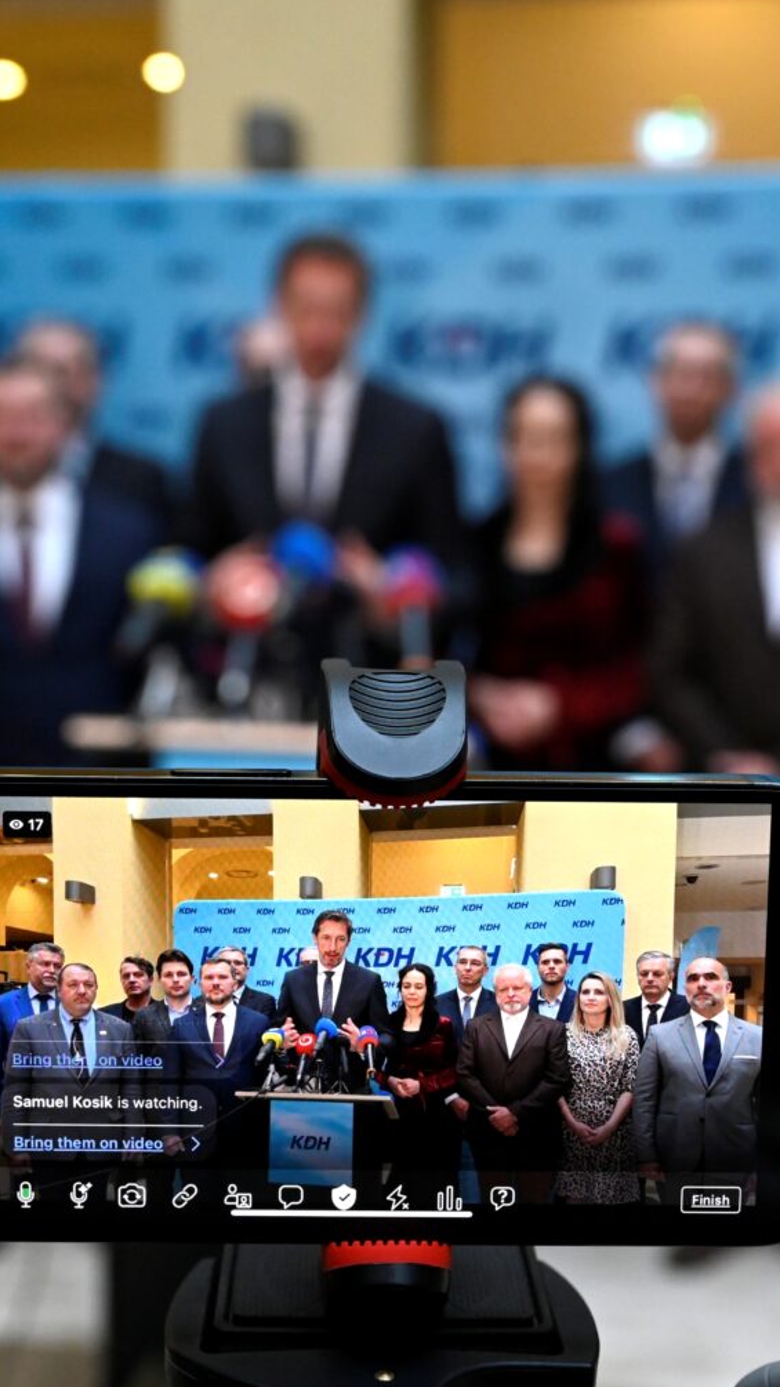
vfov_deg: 42.9
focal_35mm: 48
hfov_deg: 24.9
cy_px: 693
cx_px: 418
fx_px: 1766
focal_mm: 30
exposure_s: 1/250
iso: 4000
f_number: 5.6
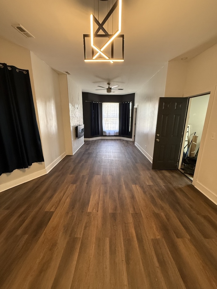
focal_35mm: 14
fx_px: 117
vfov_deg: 102.1
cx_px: 108
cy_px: 144
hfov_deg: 85.7
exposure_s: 1/120
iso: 500
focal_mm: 2.22
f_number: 2.2
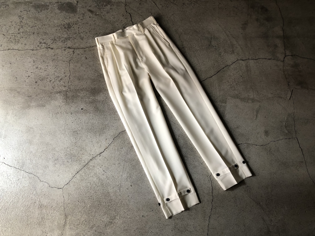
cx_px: 158
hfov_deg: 63.4
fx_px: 255
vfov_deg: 49.7
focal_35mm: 28
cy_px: 118
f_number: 1.8
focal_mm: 4
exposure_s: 1/15
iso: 40
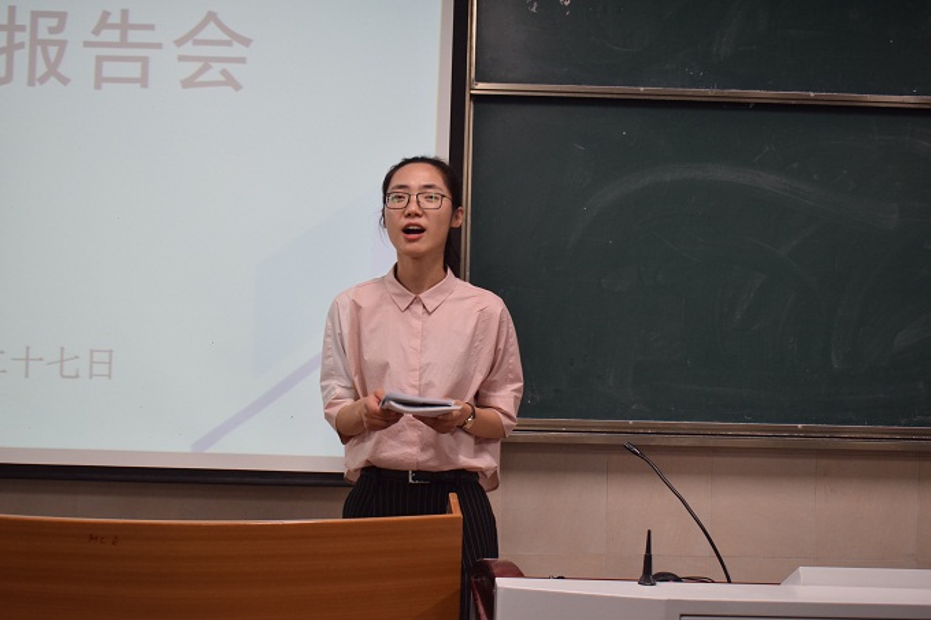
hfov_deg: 38.9
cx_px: 466
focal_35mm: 51
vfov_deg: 26.5
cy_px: 310
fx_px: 1319
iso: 800
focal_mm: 34
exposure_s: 1/50
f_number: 5.6
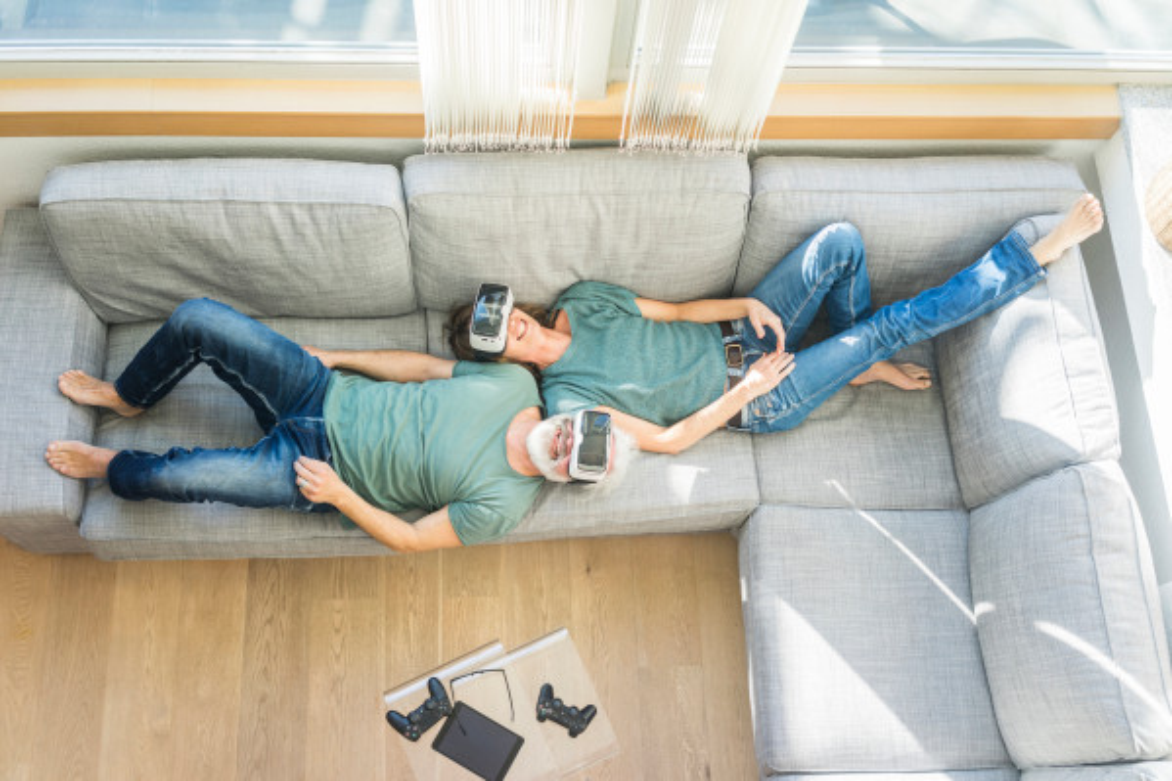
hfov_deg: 54.4
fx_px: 1139
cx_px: 586
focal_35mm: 35
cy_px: 390
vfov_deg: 37.8
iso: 200
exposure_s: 1/200
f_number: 2.8
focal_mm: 35
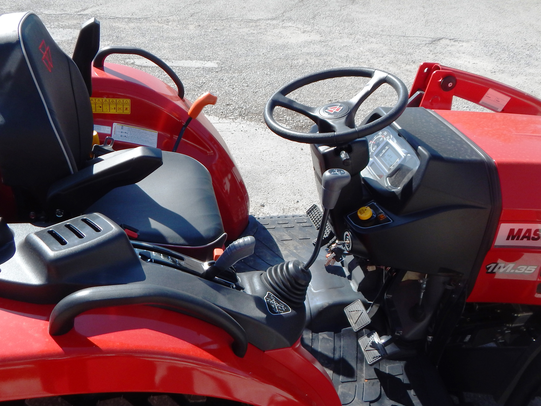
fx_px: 453
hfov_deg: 61.5
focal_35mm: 29
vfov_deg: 48.2
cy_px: 200
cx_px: 241
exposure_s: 1/1250
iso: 125
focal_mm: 4
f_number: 3
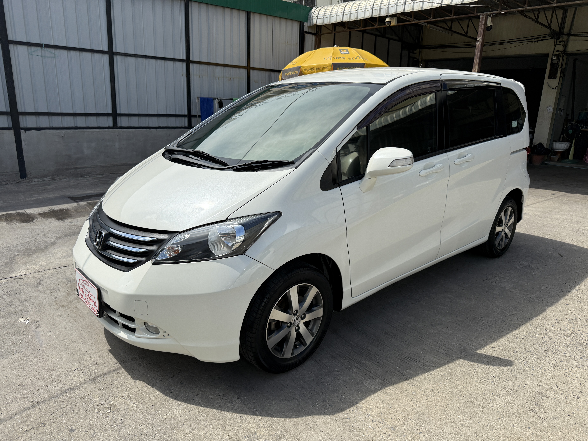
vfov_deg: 56.8
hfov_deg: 71.6
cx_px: 294
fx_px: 408
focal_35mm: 24
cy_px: 220
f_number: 1.78
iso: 100
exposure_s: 1/5319
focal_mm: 6.76
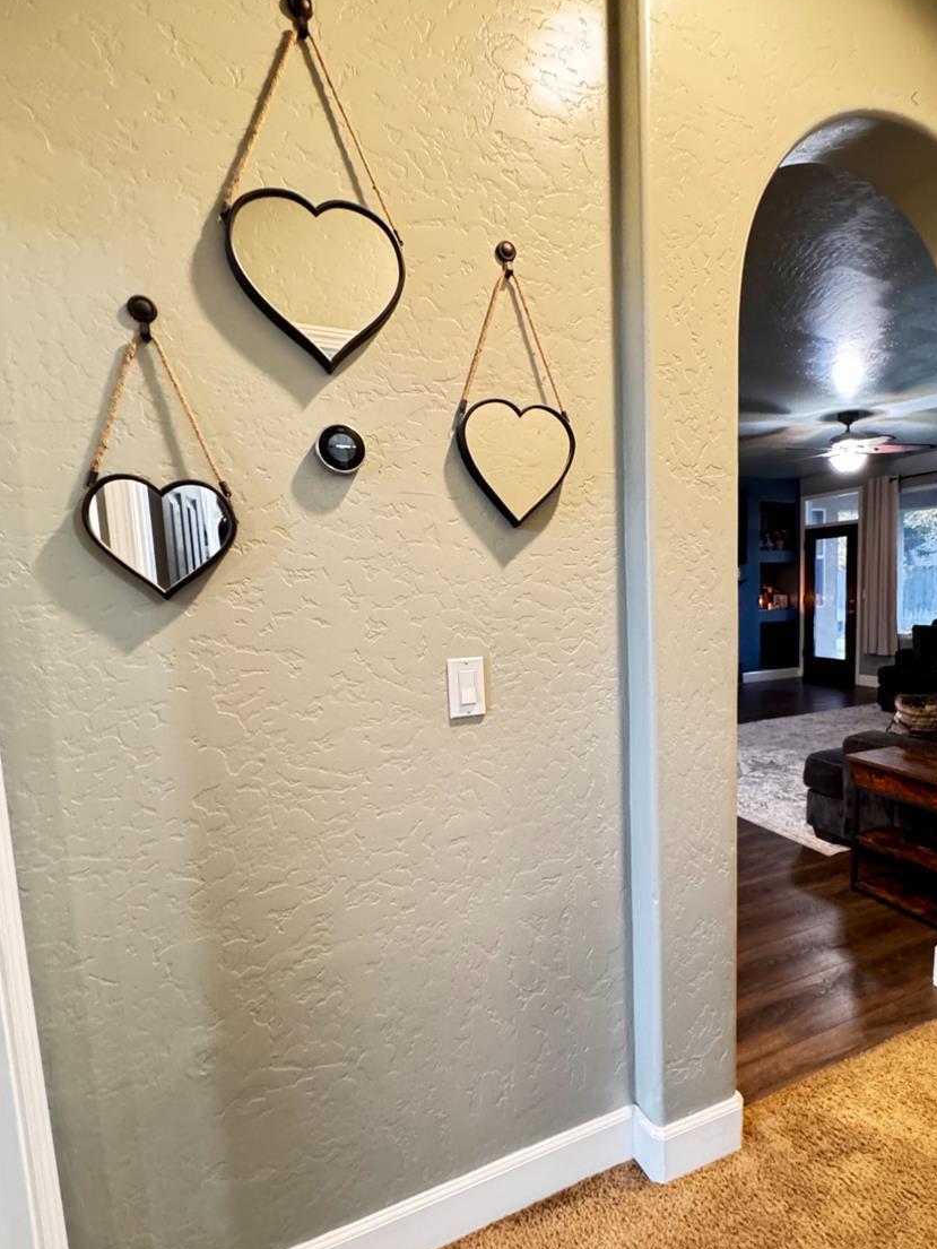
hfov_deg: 67.7
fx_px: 686
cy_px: 671
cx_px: 580
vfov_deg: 84.5
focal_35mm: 19
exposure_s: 1/30
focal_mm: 2.22
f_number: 2.2
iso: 1000
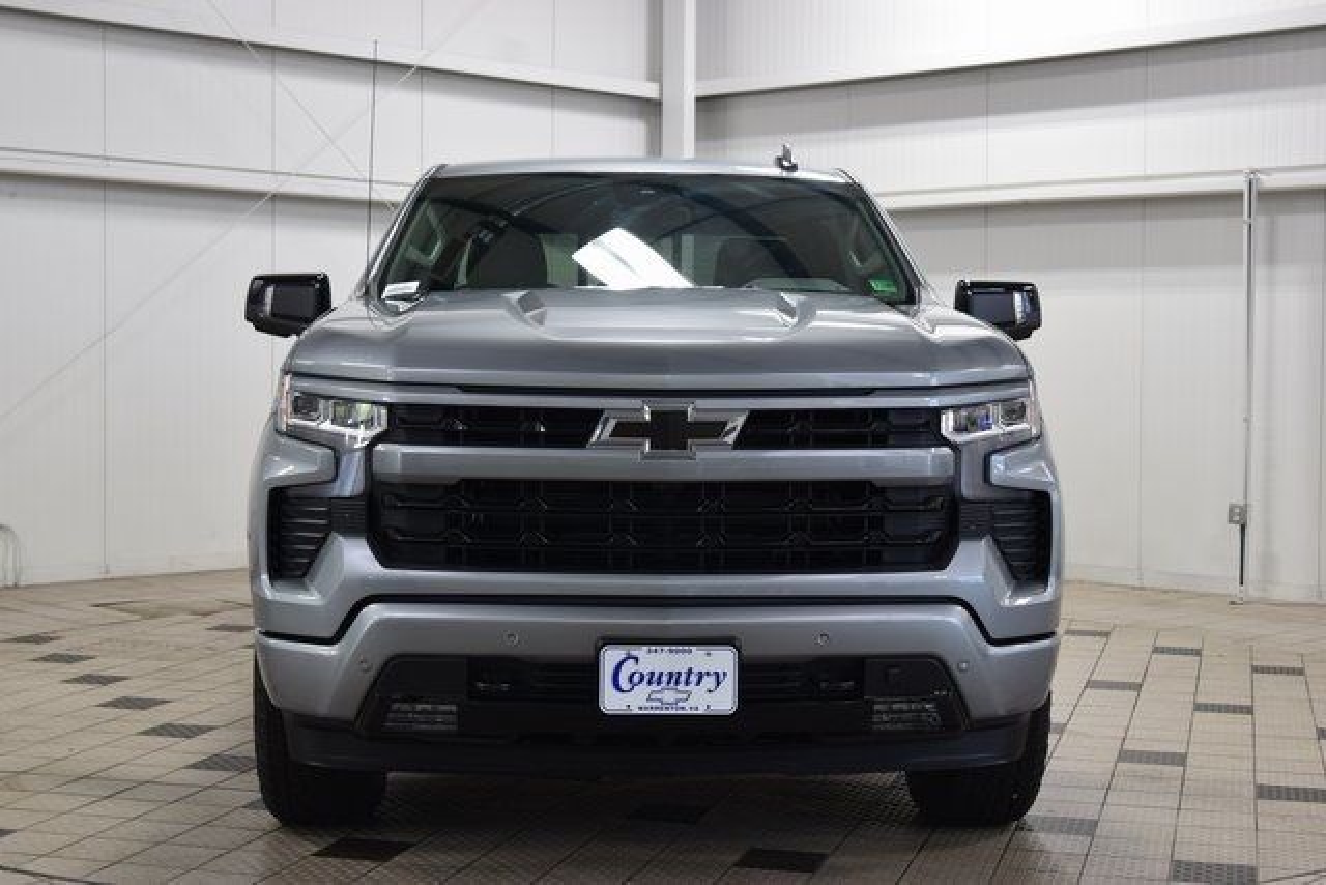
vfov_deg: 25.1
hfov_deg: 36.9
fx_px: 1989
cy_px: 442
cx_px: 663
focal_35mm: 54
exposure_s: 1/20
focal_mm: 36
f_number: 6.3
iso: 400
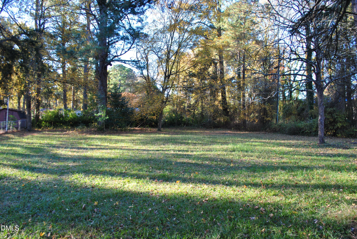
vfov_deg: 48.0
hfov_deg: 67.3
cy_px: 120
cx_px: 178
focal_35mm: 27
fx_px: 268
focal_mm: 18
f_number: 5.6
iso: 200
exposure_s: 1/60
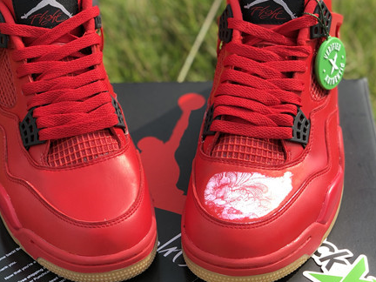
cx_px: 174
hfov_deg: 22.0
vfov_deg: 16.6
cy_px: 143
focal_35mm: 89
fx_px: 967
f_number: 2.4
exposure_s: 1/466
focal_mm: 6
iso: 16
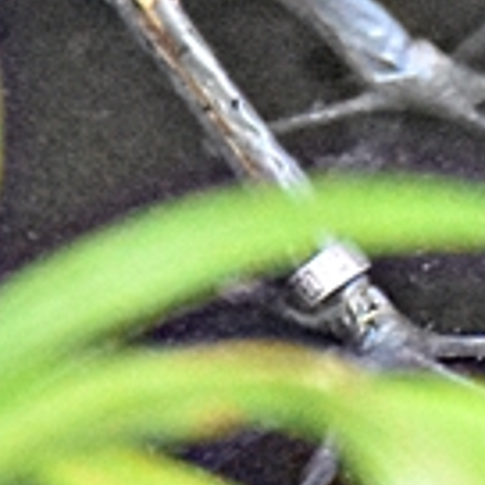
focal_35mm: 1348
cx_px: 560
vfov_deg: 1.3
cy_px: -583
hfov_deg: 1.3
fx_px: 21368
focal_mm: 140
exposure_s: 1/400
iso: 12800
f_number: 5.6
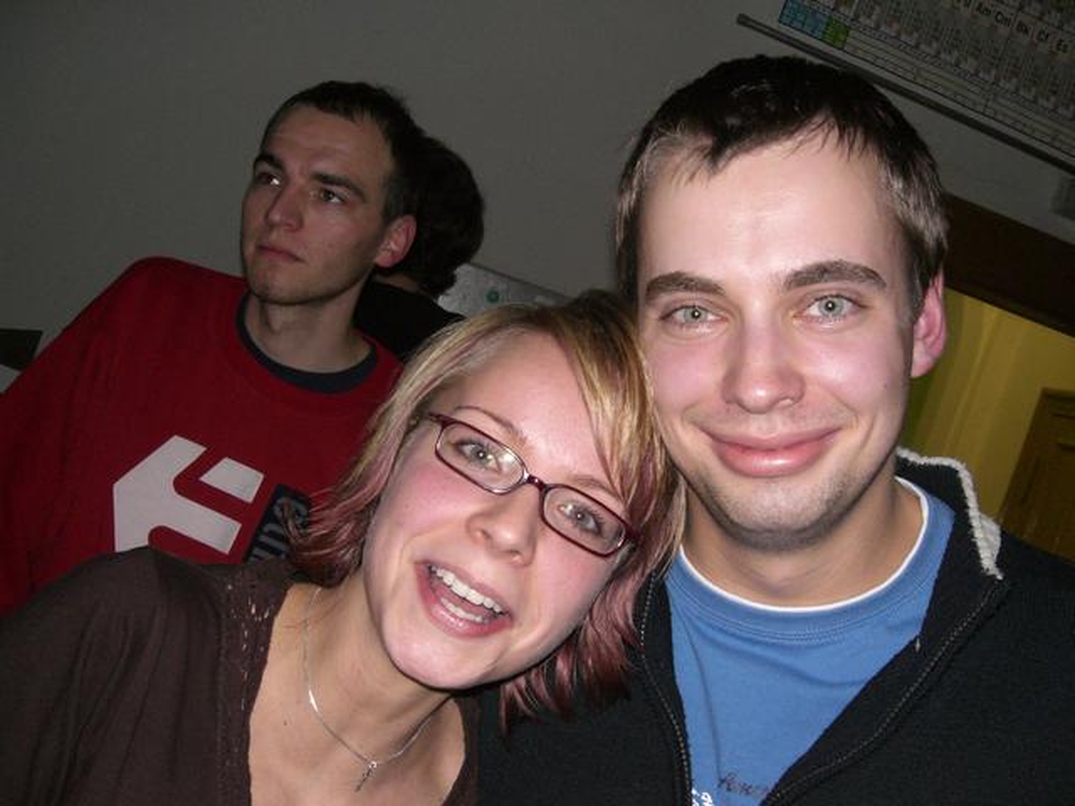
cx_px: 538
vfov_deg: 37.7
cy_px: 403
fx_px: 1180
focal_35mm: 38
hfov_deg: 49.0
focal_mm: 6.3
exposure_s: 1/60
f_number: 3.1
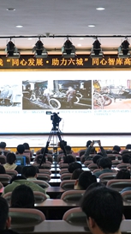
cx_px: 53
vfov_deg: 26.1
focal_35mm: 81
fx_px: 500
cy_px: 86
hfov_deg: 14.9
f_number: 4.5
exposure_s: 1/80
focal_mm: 35
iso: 1250
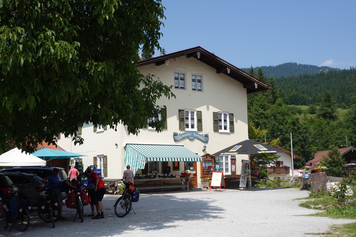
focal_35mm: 50
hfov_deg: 39.6
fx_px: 494
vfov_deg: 27.0
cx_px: 178
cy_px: 118
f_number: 2.8
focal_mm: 18.79
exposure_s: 1/250
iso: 125
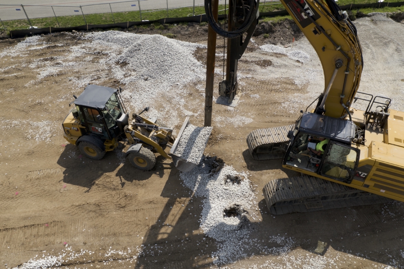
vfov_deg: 46.4
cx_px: 202
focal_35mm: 28
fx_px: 314
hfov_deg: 65.5
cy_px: 134
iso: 100
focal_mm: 10.26
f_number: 5
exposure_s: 1/200
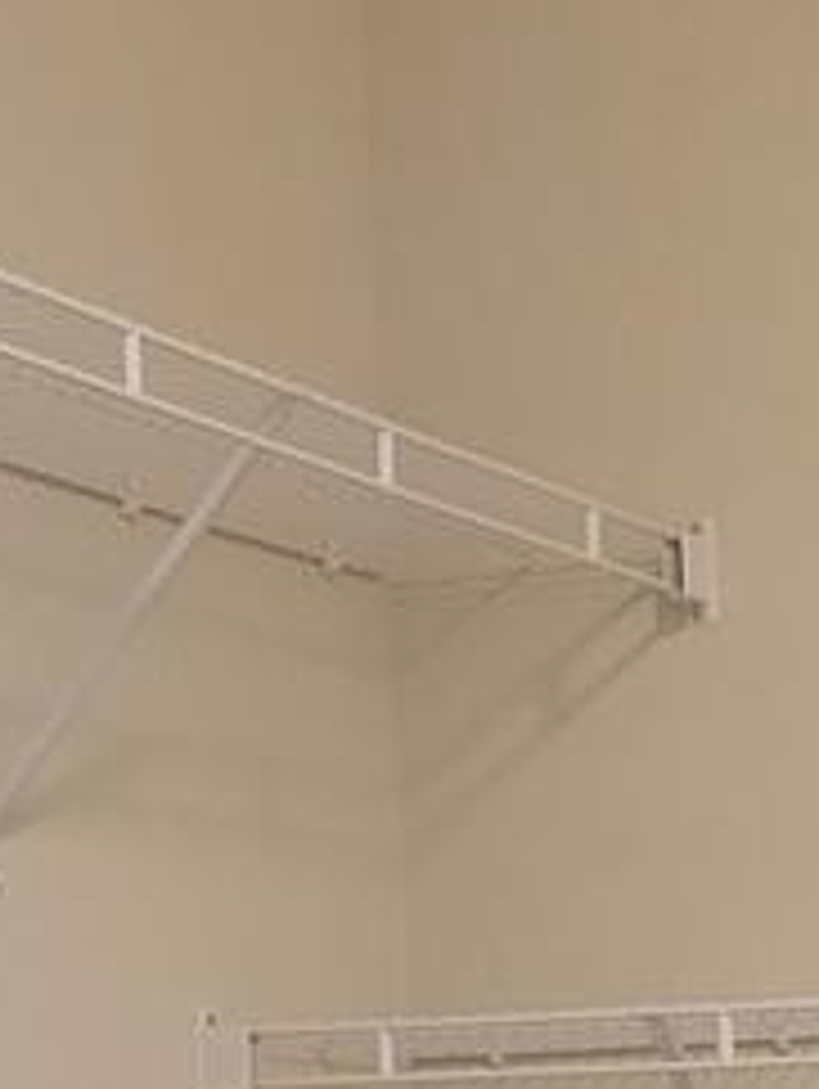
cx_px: 932
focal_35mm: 116
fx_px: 3653
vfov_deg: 14.6
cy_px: 2034
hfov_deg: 12.5
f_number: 1.8
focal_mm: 5.4
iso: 320
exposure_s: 1/40
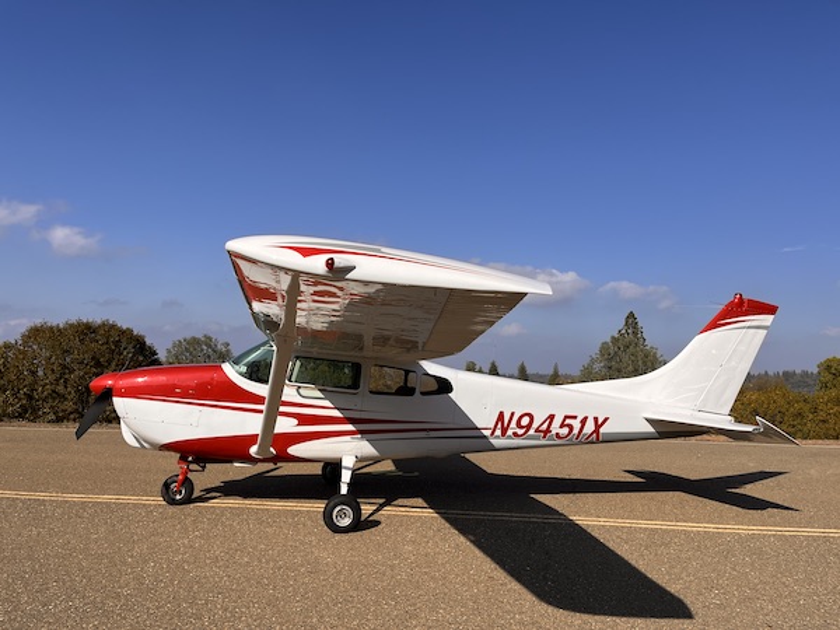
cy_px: 315
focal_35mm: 26
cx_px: 420
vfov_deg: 53.1
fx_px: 631
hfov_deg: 67.3
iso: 50
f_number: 1.6
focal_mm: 5.1
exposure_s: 1/5556
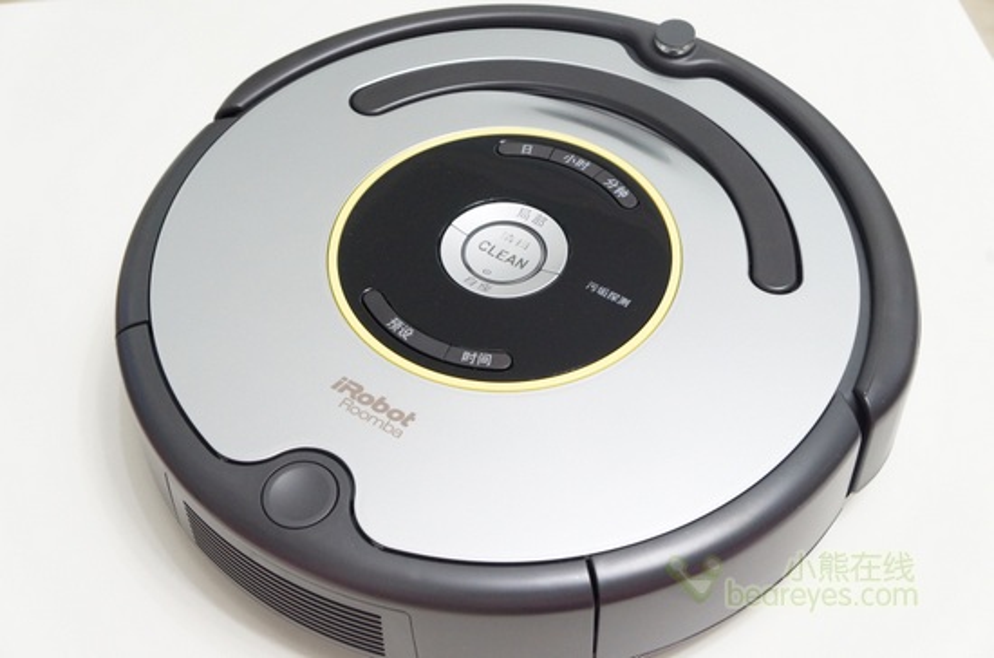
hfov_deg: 41.2
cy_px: 329
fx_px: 1322
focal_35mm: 48
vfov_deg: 27.9
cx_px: 497
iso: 2500
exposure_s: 1/60
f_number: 5.6
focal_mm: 32
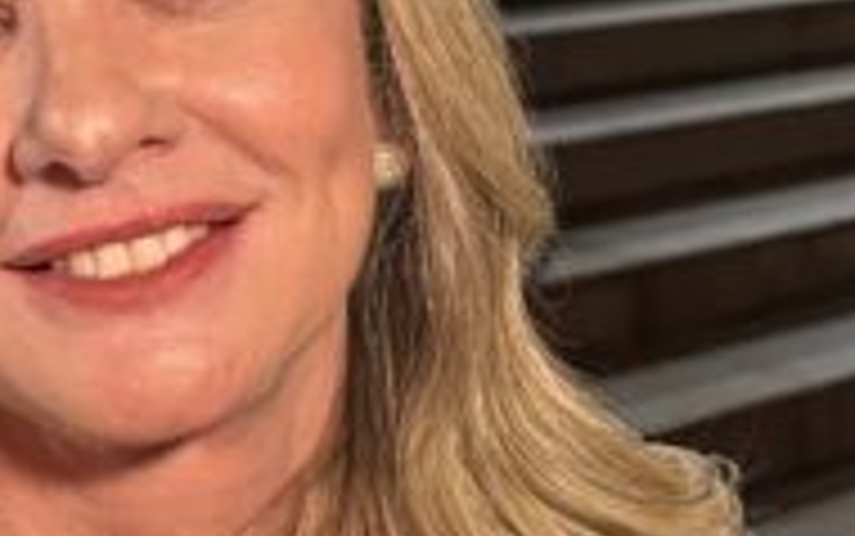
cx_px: 212
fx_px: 2401
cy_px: 63
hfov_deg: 20.0
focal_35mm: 103
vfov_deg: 12.6
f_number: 1.78
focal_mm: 6.86
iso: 640
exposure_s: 1/60
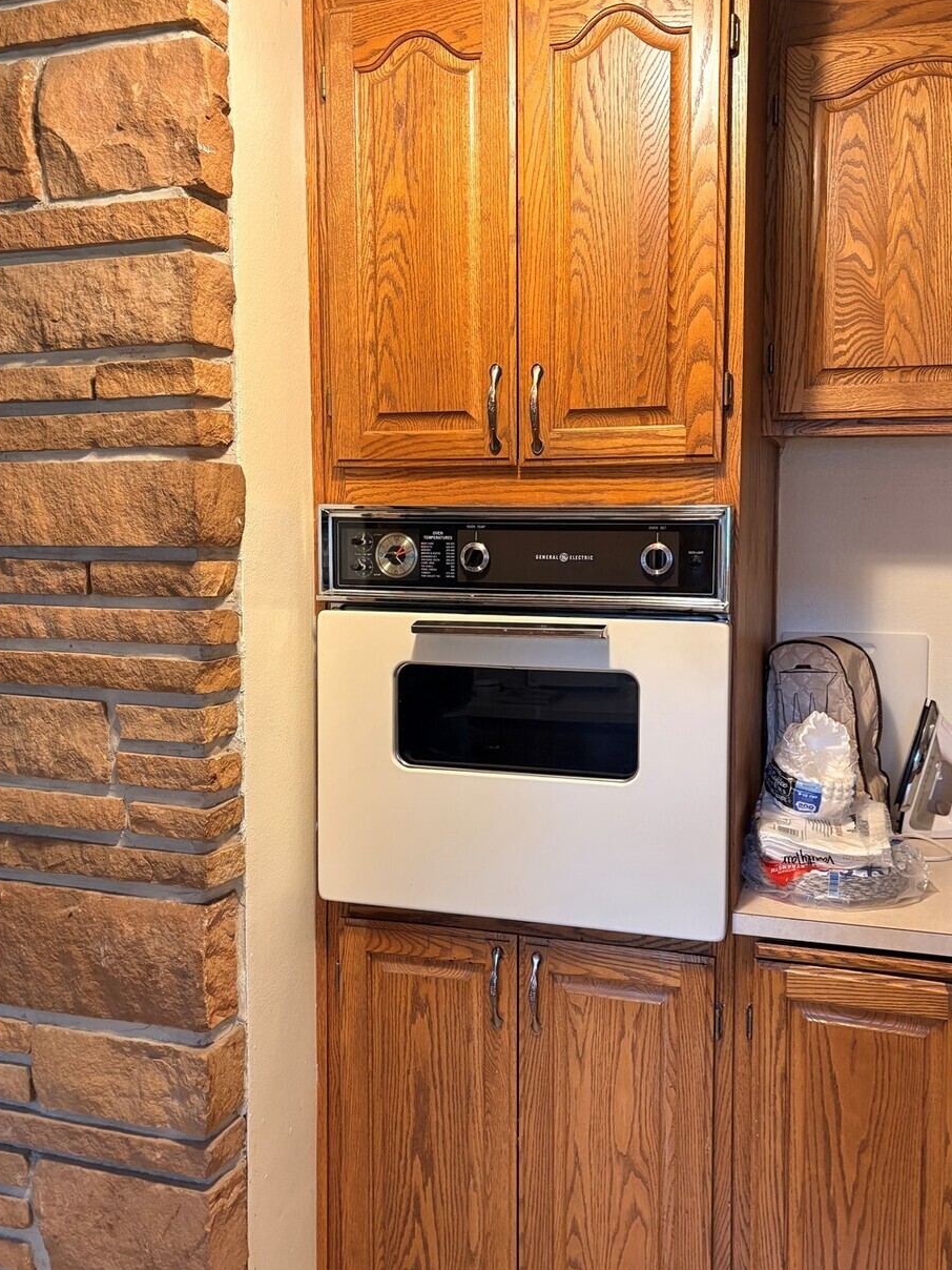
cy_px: 627
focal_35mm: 31
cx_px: 536
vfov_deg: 58.3
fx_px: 1137
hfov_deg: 45.3
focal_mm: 5.96
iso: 200
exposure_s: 1/60
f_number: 1.6
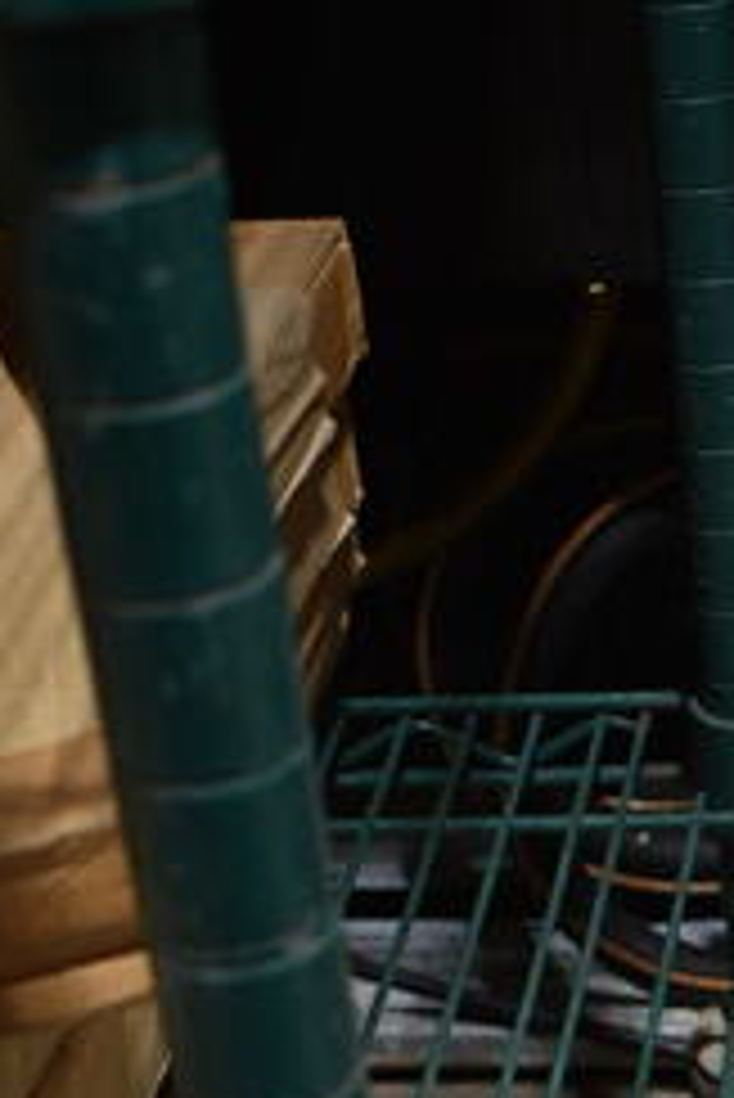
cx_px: 1279
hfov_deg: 12.5
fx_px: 3084
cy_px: 1010
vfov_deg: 19.8
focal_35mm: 101
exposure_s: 1/30
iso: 180
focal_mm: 18
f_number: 3.5
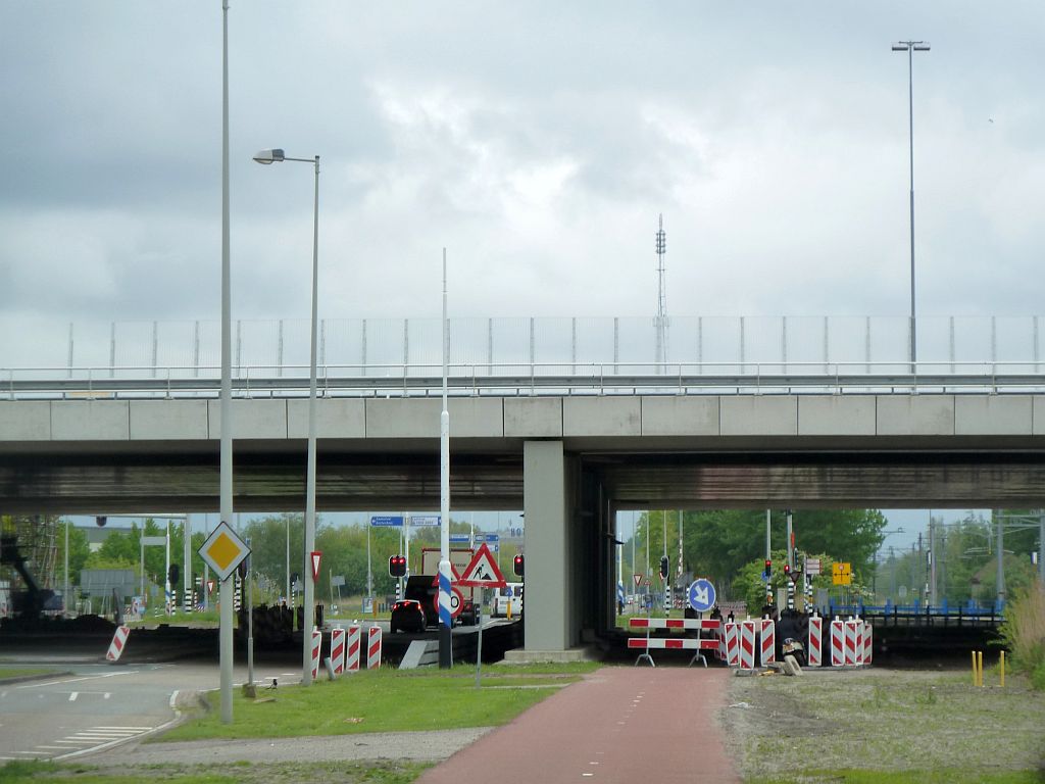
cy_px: 392
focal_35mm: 147
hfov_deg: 13.4
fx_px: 4438
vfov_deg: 10.1
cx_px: 522
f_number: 4.5
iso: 125
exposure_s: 1/200
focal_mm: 24.1
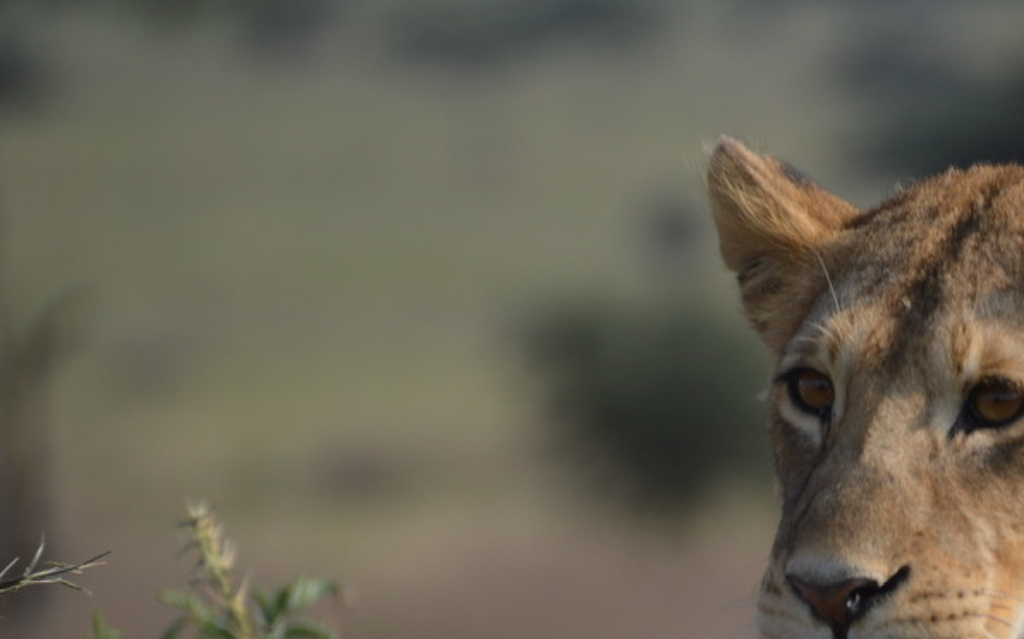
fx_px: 23322
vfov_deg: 1.6
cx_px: 822
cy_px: 573
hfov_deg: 2.5
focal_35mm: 836
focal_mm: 300
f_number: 5.6
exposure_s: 1/400
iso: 100
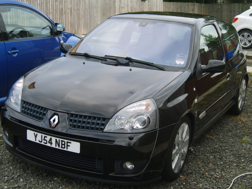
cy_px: 93
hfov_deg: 35.5
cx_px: 125
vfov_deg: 27.0
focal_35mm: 54
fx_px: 393
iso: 50
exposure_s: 1/180
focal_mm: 11
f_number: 3.5
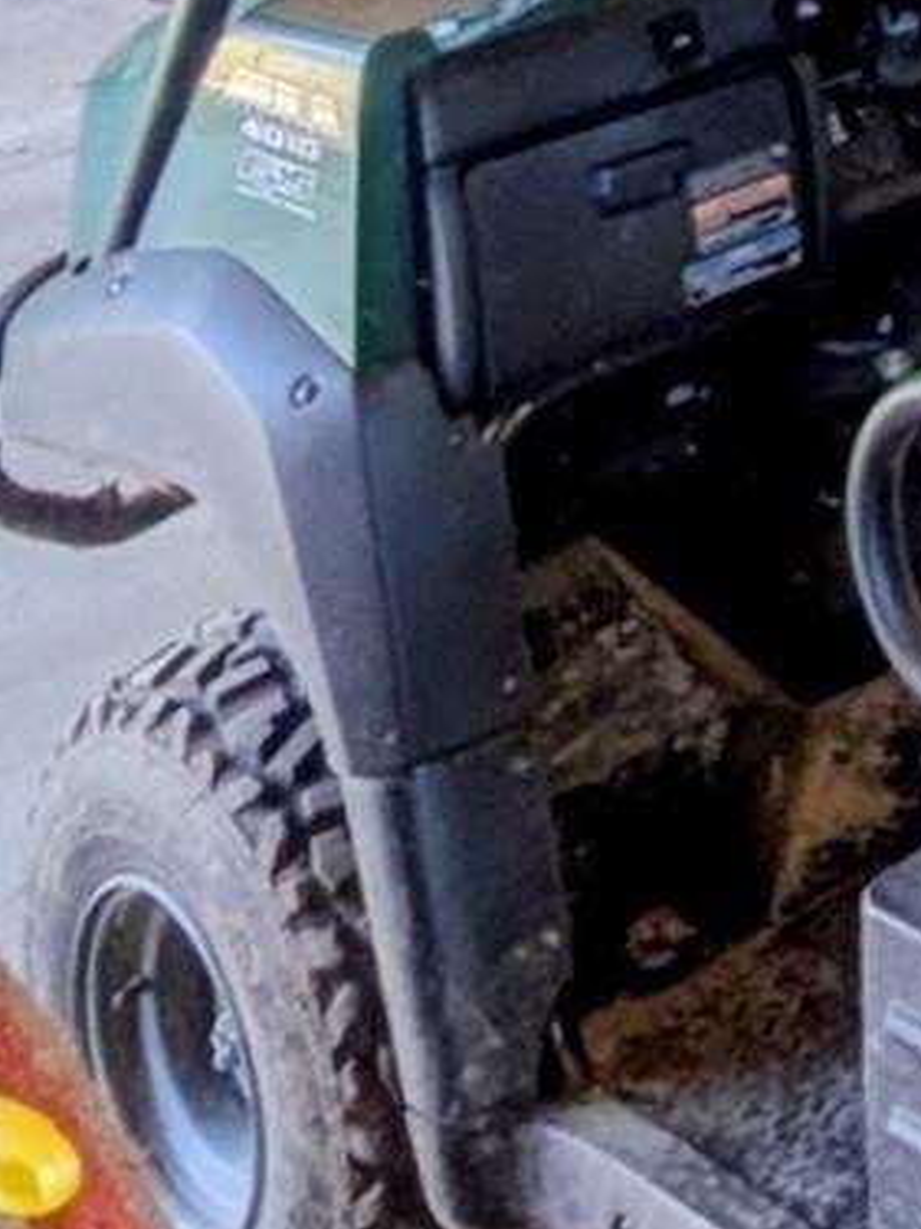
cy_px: -944
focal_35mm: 82
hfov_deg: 15.4
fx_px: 2911
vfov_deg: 18.8
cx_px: 1675
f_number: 1.7
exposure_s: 1/199
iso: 52
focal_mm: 2.02
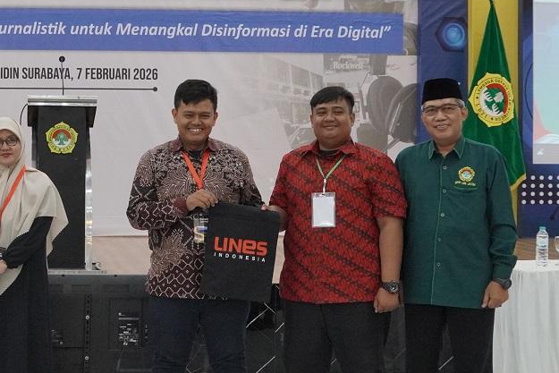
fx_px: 1118
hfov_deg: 27.2
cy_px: 135
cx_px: 64
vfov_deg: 18.9
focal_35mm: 72
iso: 2000
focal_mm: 25
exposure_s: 1/125
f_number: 5.6
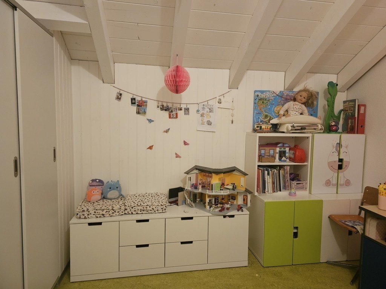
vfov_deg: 58.9
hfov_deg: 73.9
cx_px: 193
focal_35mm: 23
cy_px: 144
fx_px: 256
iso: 640
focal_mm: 6.3
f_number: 1.7
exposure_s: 1/50
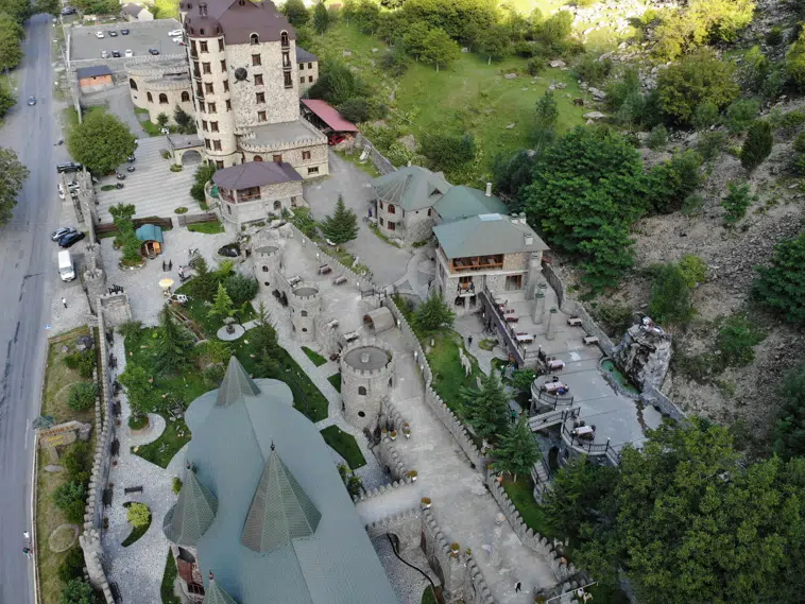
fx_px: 628
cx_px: 399
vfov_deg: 51.3
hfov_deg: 65.3
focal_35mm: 27
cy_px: 274
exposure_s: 1/97.1
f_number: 2.8
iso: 100
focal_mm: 4.5
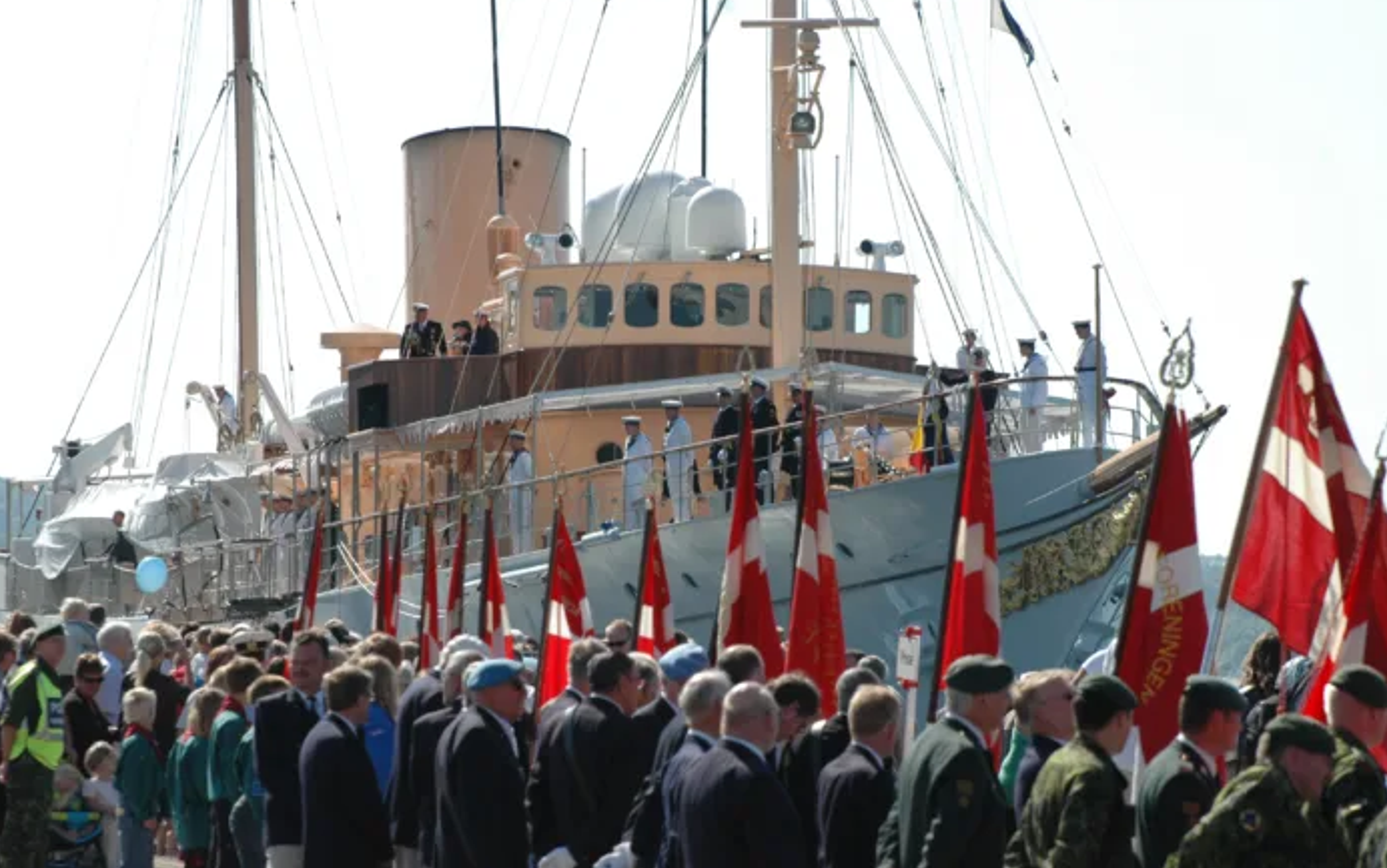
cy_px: 434
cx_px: 694
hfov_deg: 8.3
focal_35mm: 254
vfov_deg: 5.2
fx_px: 9586
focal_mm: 165
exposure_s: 1/1000
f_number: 9
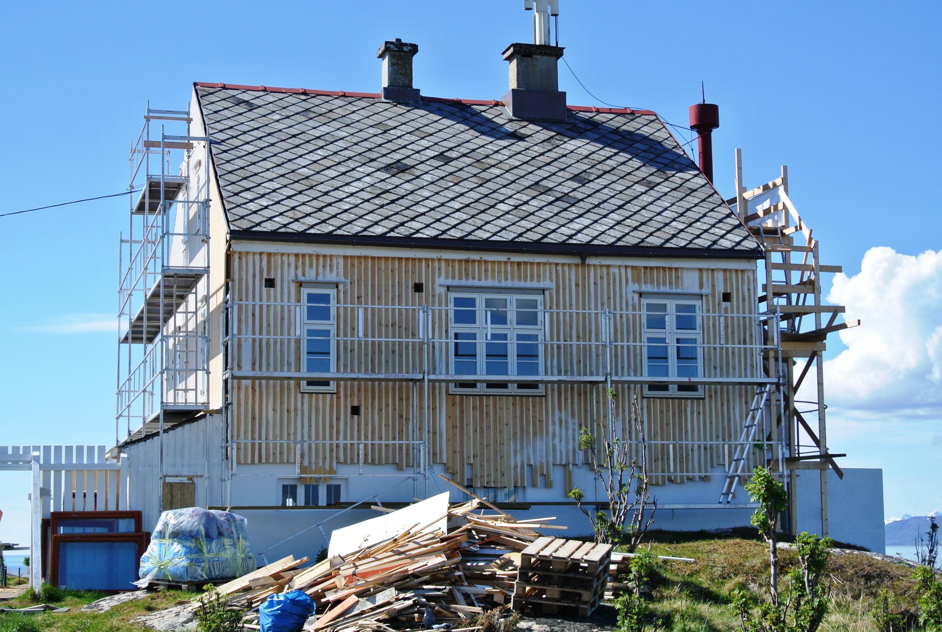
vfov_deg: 21.7
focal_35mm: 63
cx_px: 471
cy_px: 316
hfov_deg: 31.8
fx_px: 1652
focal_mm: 23.6
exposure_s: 1/500
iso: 100
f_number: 5.6
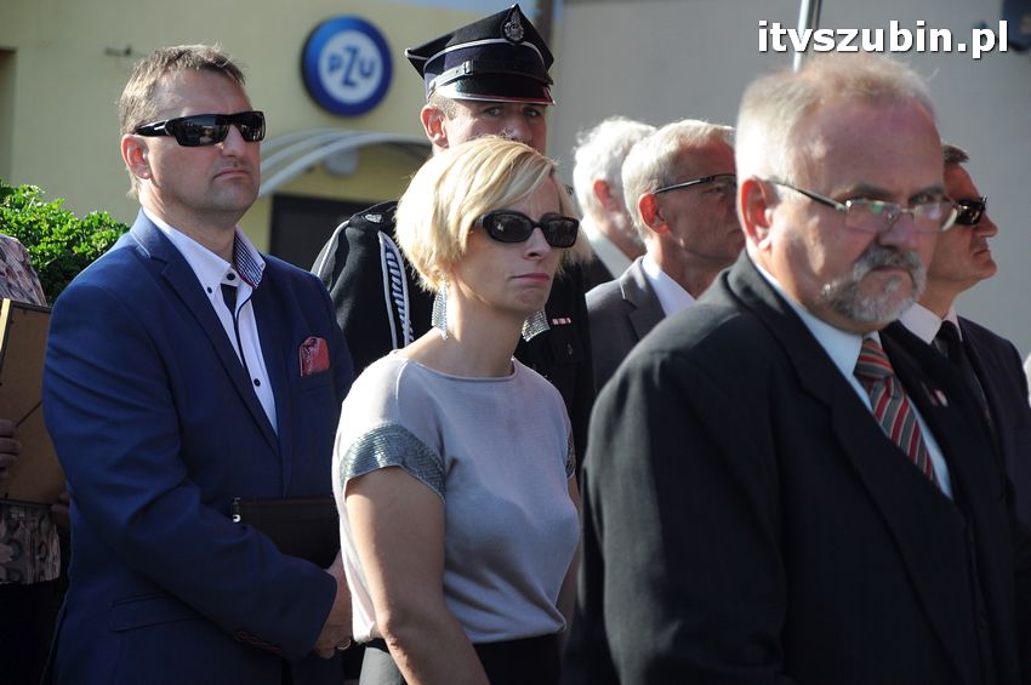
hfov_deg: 13.1
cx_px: 516
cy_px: 342
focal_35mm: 158
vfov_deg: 8.7
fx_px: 4506
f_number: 5.6
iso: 400
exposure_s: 1/500
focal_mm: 105
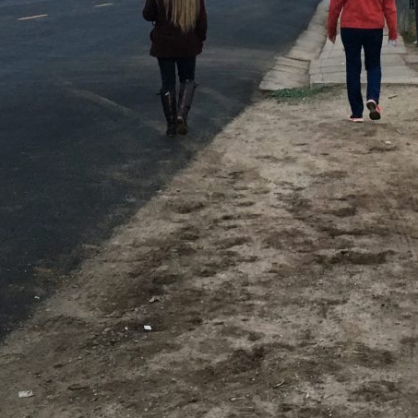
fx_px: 683
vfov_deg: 32.7
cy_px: 60
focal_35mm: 50
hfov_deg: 33.8
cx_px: 265
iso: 80
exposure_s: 1/30
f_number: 2.2
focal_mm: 4.15
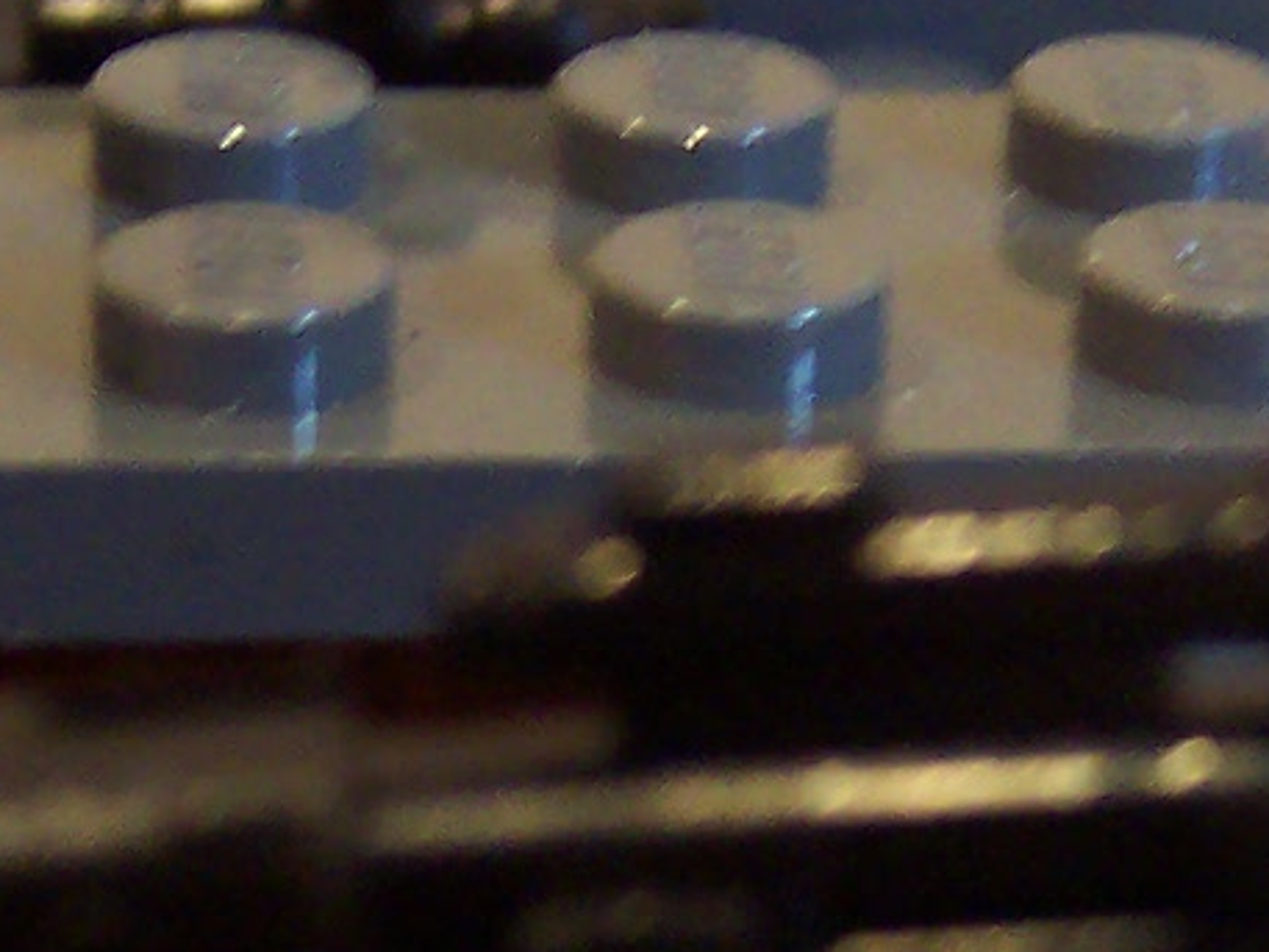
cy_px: 988
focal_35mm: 160
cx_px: 747
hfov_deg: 12.3
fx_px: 5867
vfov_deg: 9.2
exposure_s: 1/8
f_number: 2.8
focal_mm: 5.6
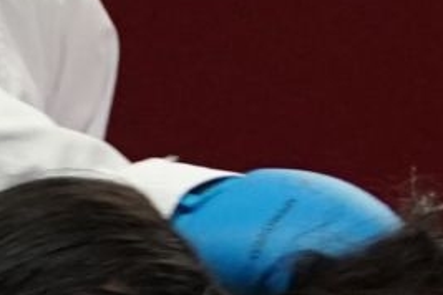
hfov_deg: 0.9
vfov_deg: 0.6
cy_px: 207
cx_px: 212
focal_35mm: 2294
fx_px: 28227
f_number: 4
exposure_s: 1/1000
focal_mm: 227
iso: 3200
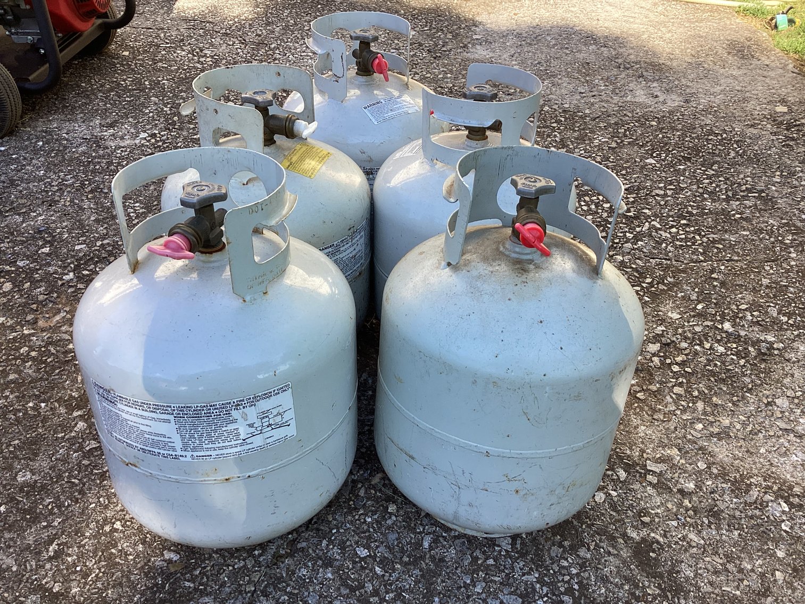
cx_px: 402
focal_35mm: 31
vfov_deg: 45.4
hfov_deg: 58.3
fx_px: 721
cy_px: 302
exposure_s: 1/215
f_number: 2.4
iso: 25
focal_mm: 3.3
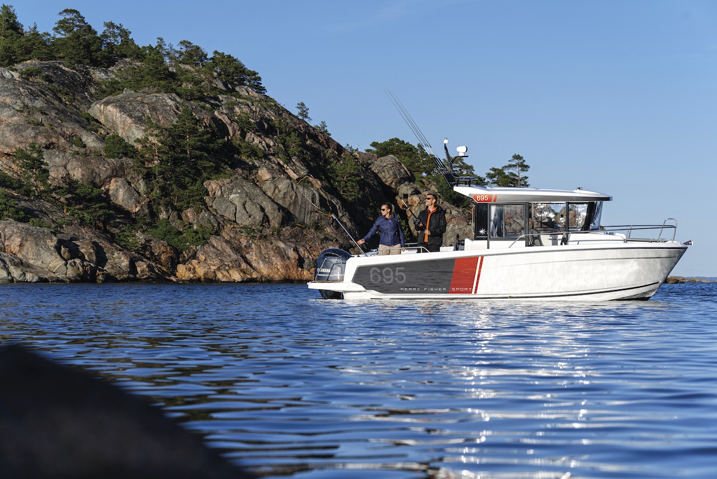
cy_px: 240
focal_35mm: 91
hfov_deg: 22.4
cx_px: 358
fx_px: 1813
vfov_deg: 15.0
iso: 100
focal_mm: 91
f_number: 7.1
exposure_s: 1/800
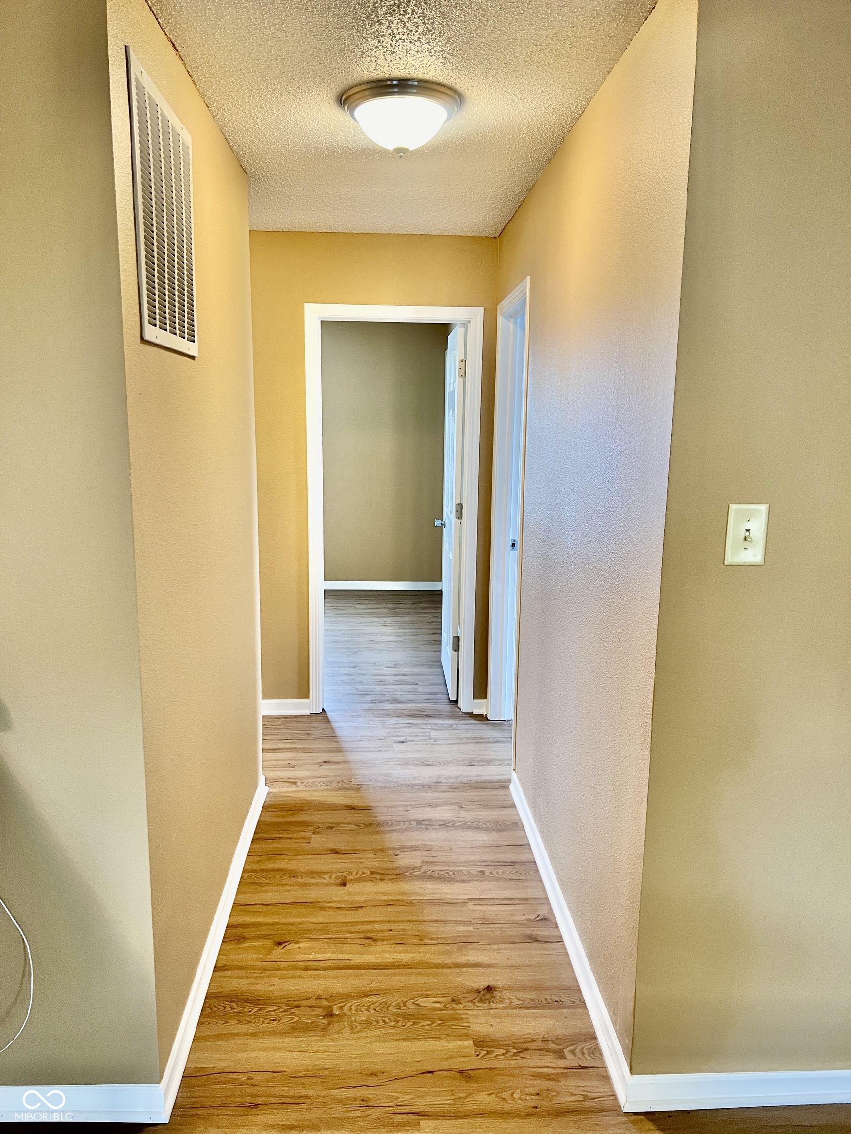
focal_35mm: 26
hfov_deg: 53.1
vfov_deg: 67.3
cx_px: 426
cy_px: 567
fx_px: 852
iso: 125
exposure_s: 1/60
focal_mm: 5.7
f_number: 1.5
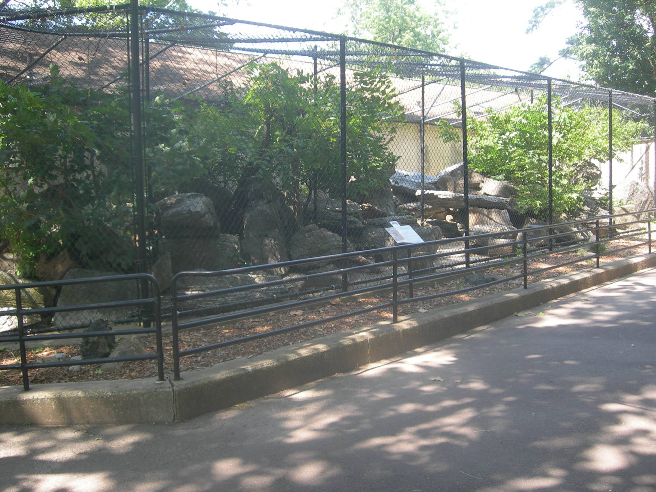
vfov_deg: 37.7
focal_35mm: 38
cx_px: 328
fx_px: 720
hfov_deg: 49.0
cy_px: 246
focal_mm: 7.8
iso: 50
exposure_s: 1/117
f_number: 2.8
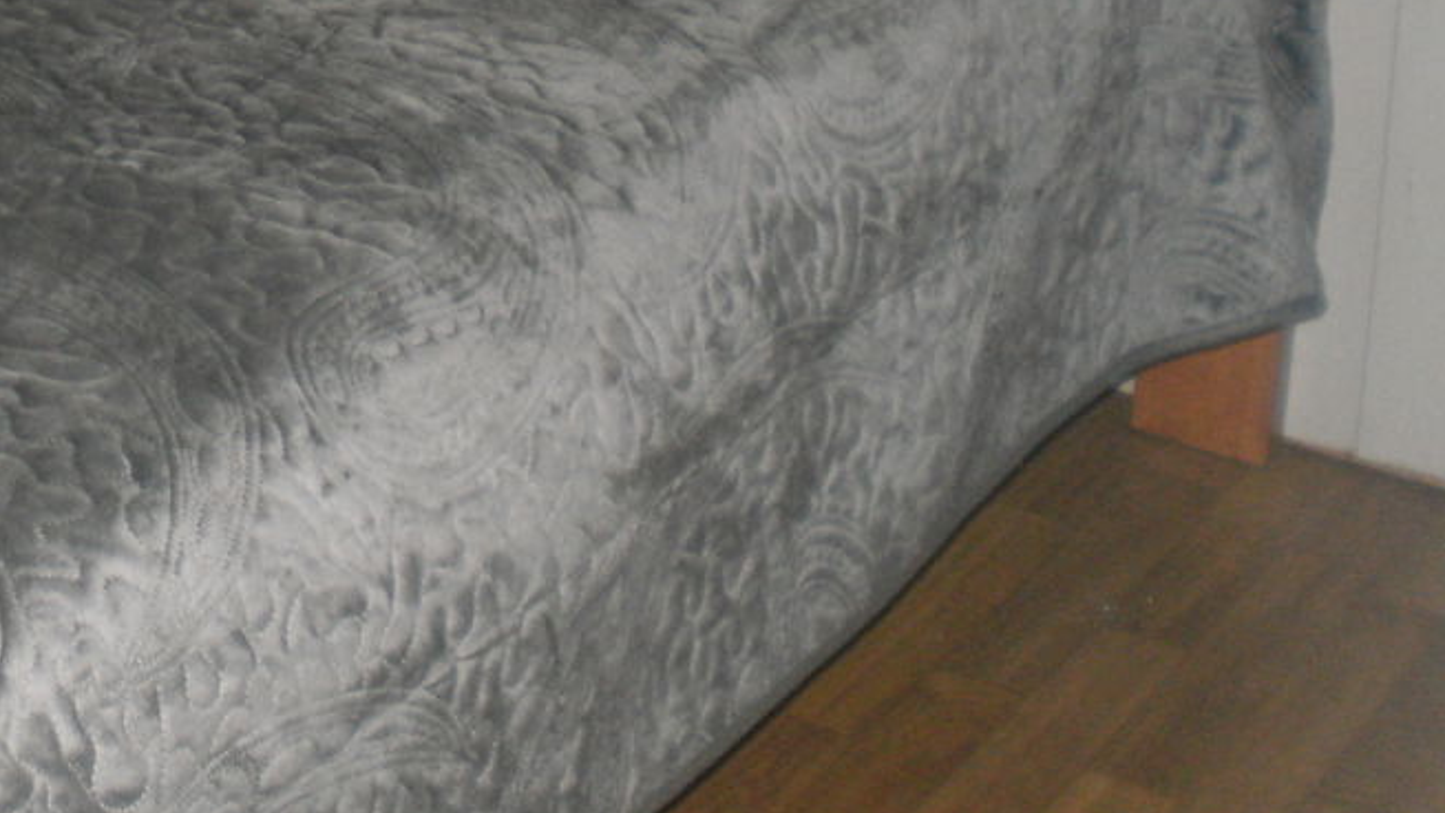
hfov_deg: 21.1
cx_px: -144
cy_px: -380
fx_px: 3679
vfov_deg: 12.1
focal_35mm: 96
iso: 125
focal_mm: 6.3
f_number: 3.1
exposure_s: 1/30
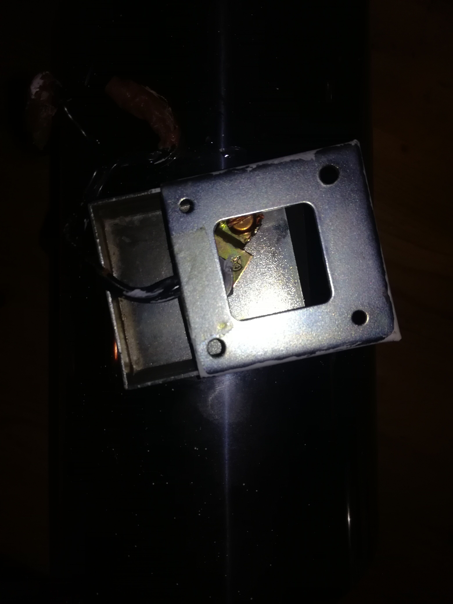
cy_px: 302
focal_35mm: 27
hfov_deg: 51.4
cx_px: 226
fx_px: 471
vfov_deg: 65.3
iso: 50
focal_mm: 3.79
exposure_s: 1/435
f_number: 2
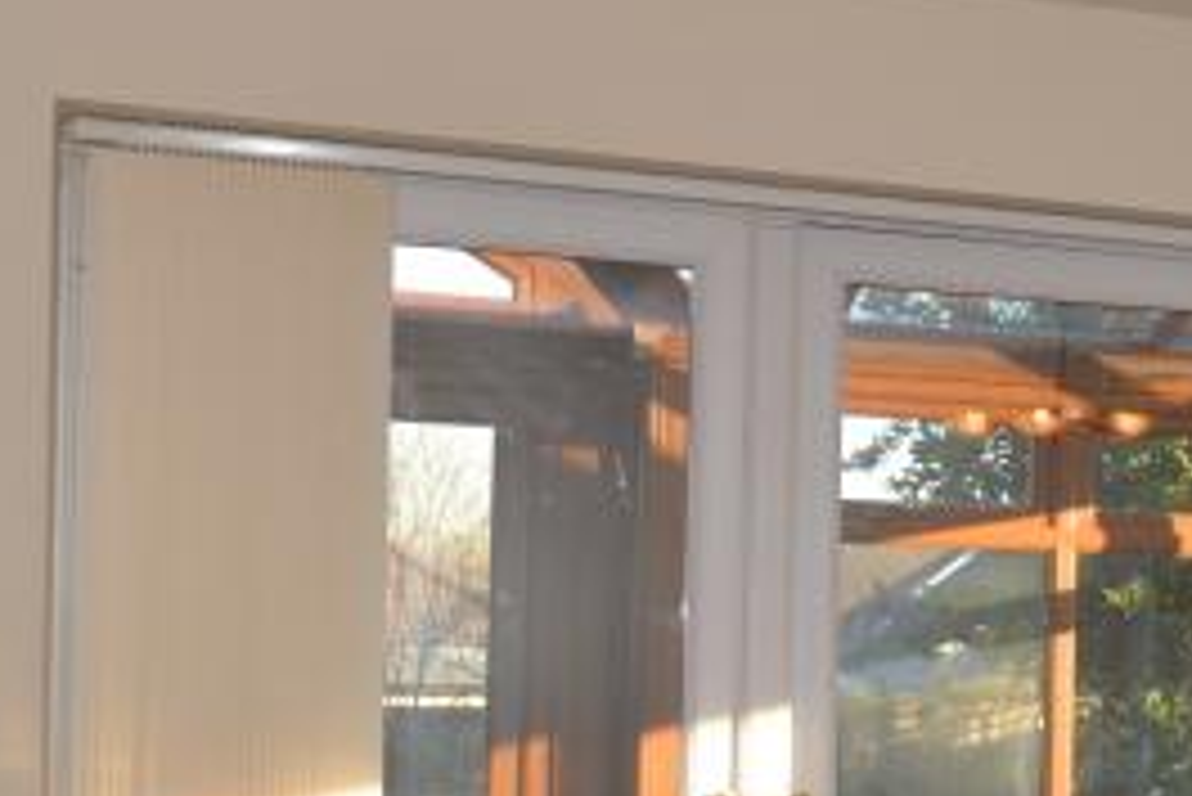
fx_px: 2948
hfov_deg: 17.8
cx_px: 2218
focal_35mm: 89
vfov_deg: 15.3
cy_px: 652
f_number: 5.6
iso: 200
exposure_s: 1/125
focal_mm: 23
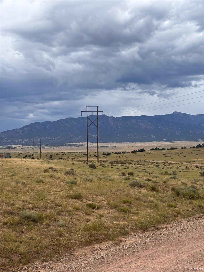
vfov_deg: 36.8
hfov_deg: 28.0
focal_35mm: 52
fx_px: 409
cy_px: 136
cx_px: 102
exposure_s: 1/2024
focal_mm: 5.96
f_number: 1.6
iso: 40
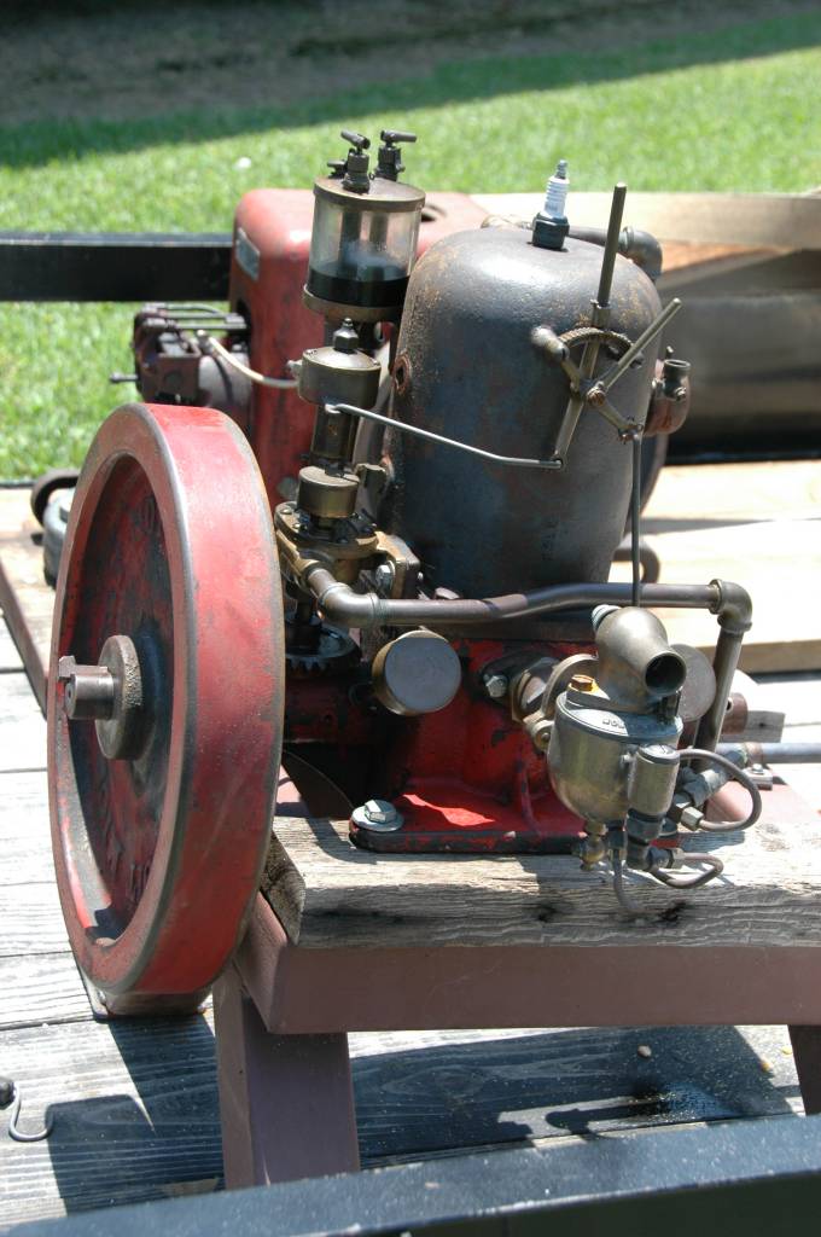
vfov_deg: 28.1
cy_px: 618
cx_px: 410
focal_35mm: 72
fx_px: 2469
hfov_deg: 18.9
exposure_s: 1/250
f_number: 6.3
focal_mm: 48
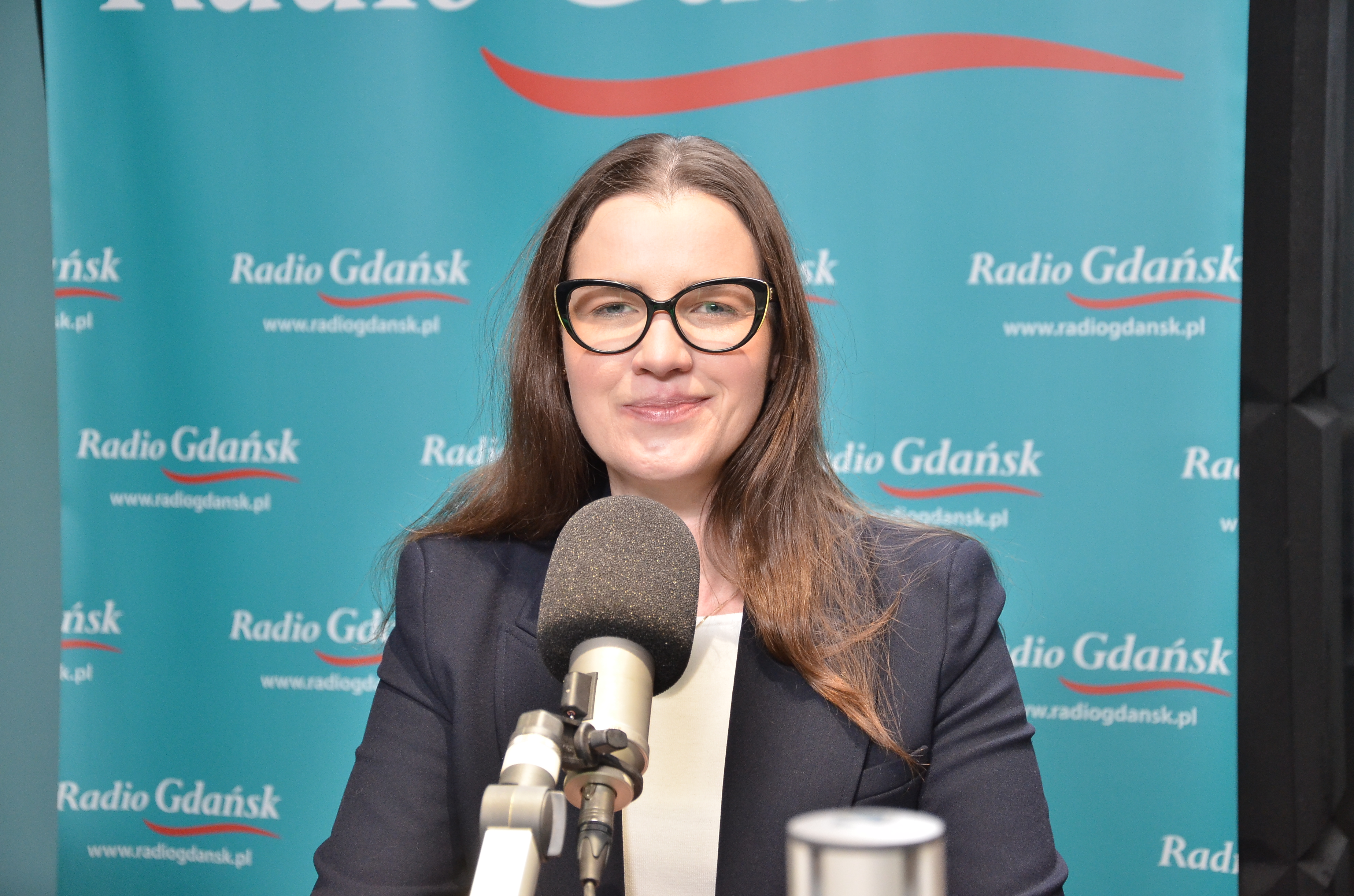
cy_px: 448
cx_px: 677
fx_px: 2928
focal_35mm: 78
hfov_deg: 26.0
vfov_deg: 17.4
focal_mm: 52
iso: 1600
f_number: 5
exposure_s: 1/40
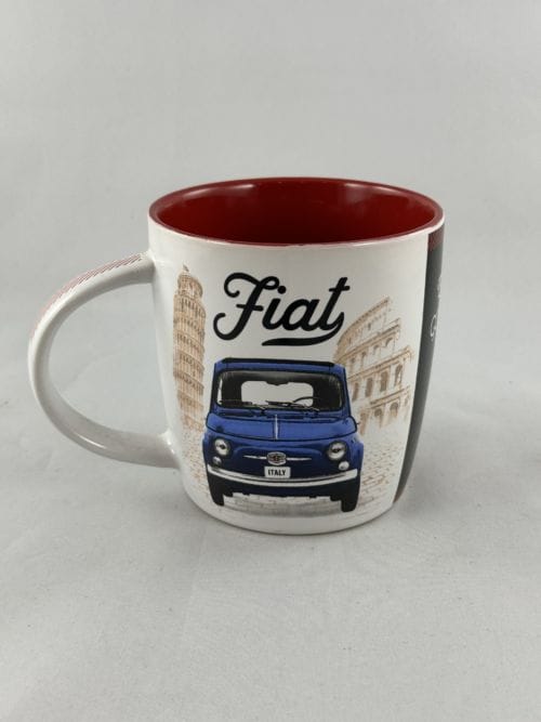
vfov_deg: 39.7
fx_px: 1001
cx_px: 270
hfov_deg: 30.3
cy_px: 361
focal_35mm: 48
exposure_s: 1/100
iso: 50
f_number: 1.78
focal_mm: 6.86
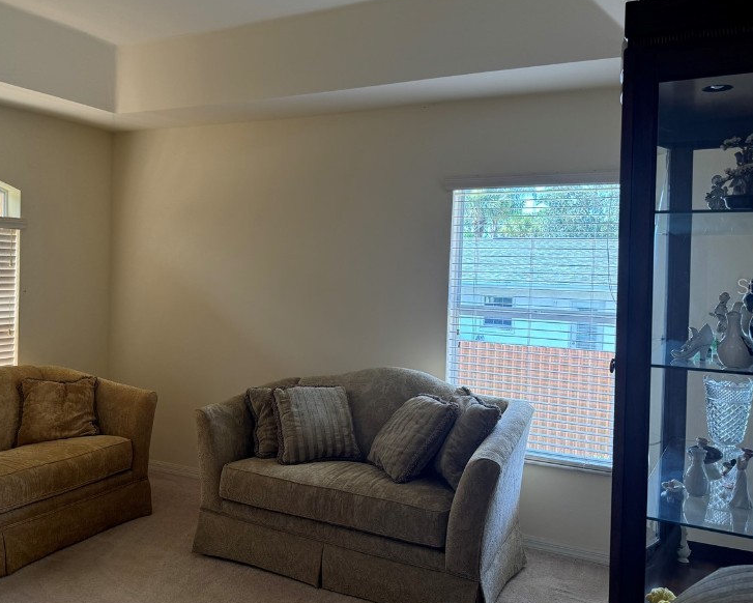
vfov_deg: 44.5
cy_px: 286
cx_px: 305
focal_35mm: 33
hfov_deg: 53.9
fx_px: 736
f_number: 1.78
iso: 100
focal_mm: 6.76
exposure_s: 1/158
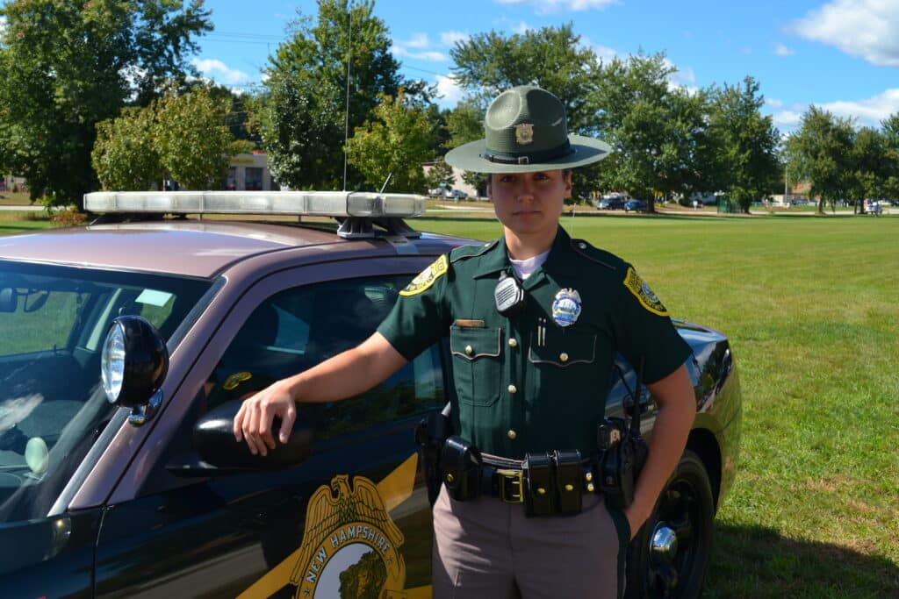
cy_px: 300
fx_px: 974
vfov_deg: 34.2
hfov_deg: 49.5
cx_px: 450
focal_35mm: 39
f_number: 7.1
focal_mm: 26
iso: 100
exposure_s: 1/200
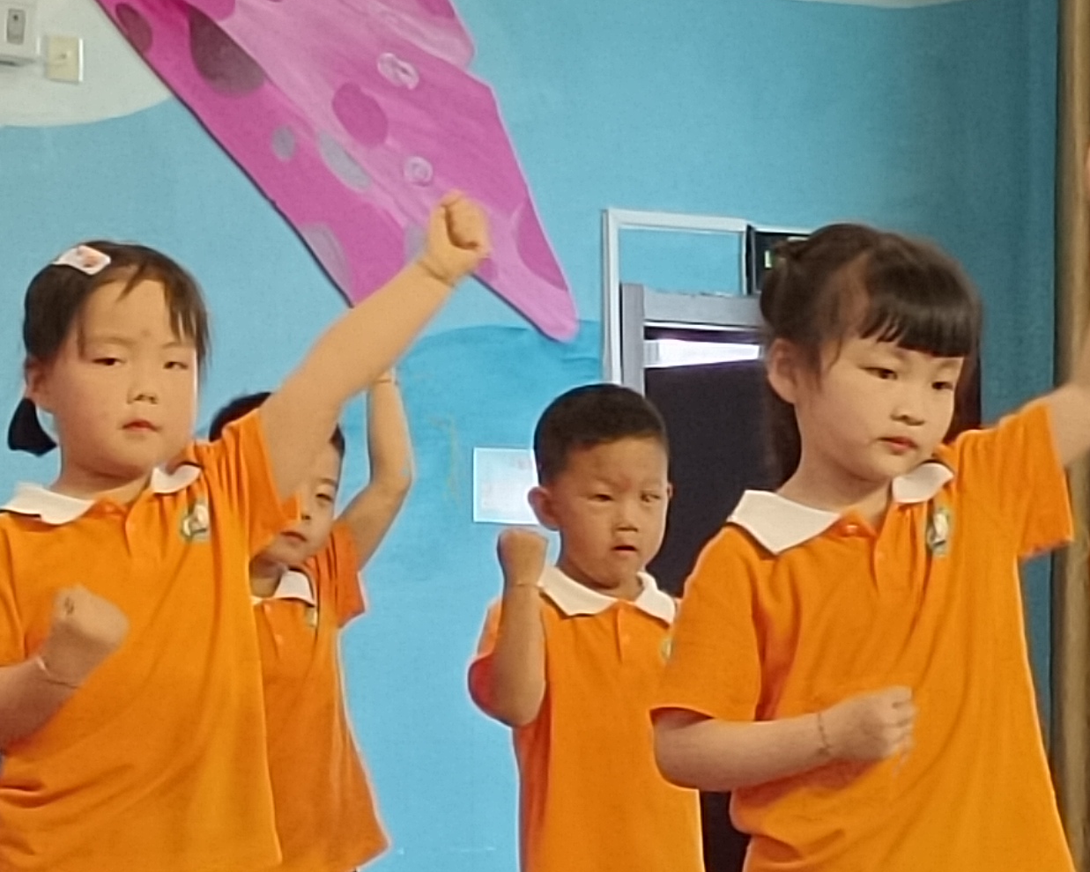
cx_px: 352
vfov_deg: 7.7
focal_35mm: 200
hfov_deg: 9.6
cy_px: 403
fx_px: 6453
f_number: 1.79
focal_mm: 4.71
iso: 424
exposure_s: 1/100
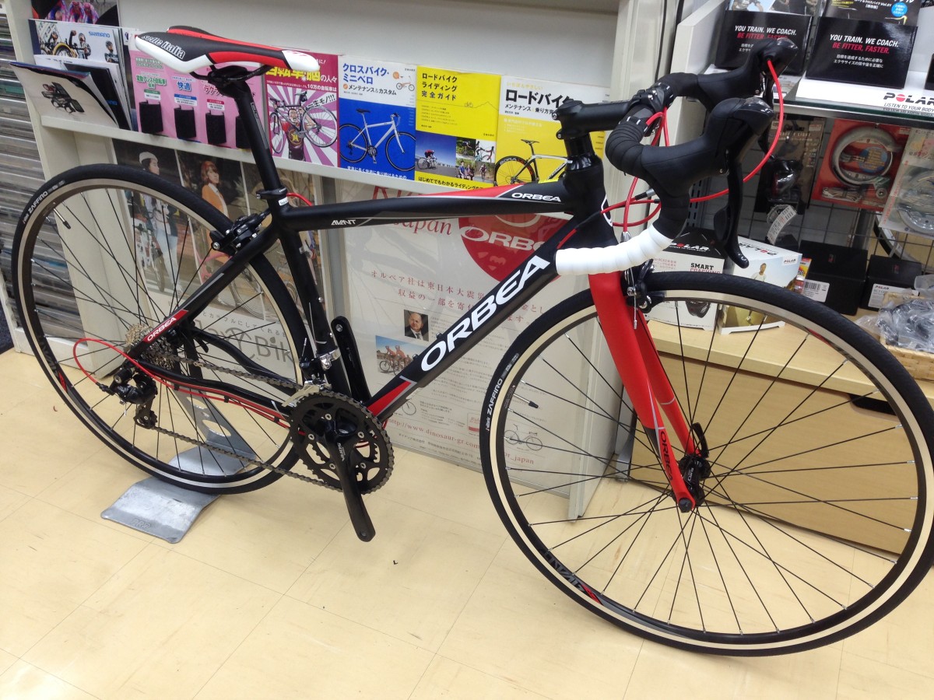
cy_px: 350
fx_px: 890
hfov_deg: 55.4
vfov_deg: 42.9
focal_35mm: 33
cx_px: 467
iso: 50
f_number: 2.4
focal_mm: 4.12
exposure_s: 1/30
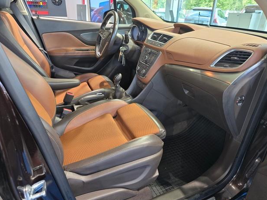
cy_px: 101
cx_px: 139
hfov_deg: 71.6
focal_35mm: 24
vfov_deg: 56.8
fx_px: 185
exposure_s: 1/100
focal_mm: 6.3
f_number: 1.7
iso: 250
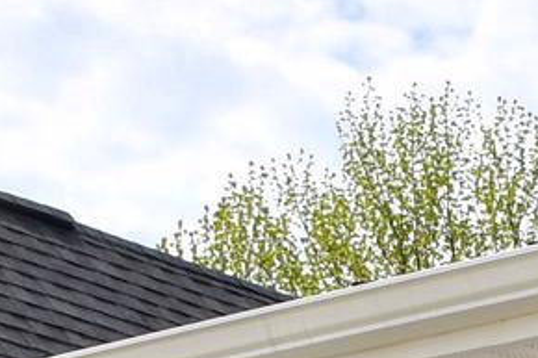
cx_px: 1239
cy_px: 1229
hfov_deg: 7.6
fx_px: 3794
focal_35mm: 254
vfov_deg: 5.0
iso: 100
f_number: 8
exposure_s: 1/250
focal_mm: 24
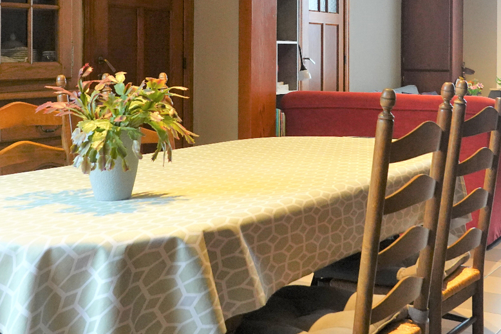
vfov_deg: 22.6
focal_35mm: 59
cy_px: 56
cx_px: 291
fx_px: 821
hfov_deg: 33.9
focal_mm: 12.51
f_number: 4
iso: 1600
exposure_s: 1/40
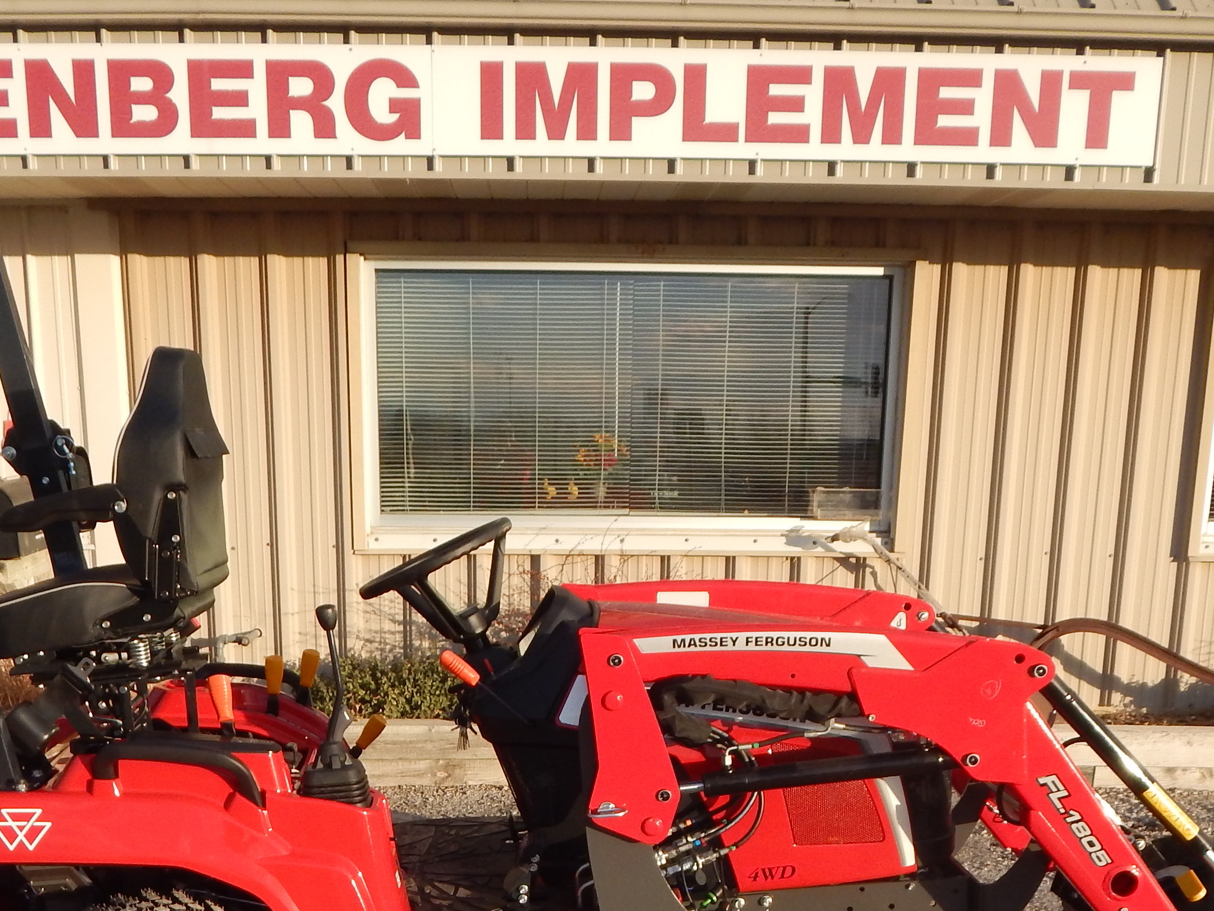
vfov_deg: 32.8
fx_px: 1473
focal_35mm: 42
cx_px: 539
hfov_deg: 44.7
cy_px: 804
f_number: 3
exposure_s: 1/800
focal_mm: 4
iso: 125
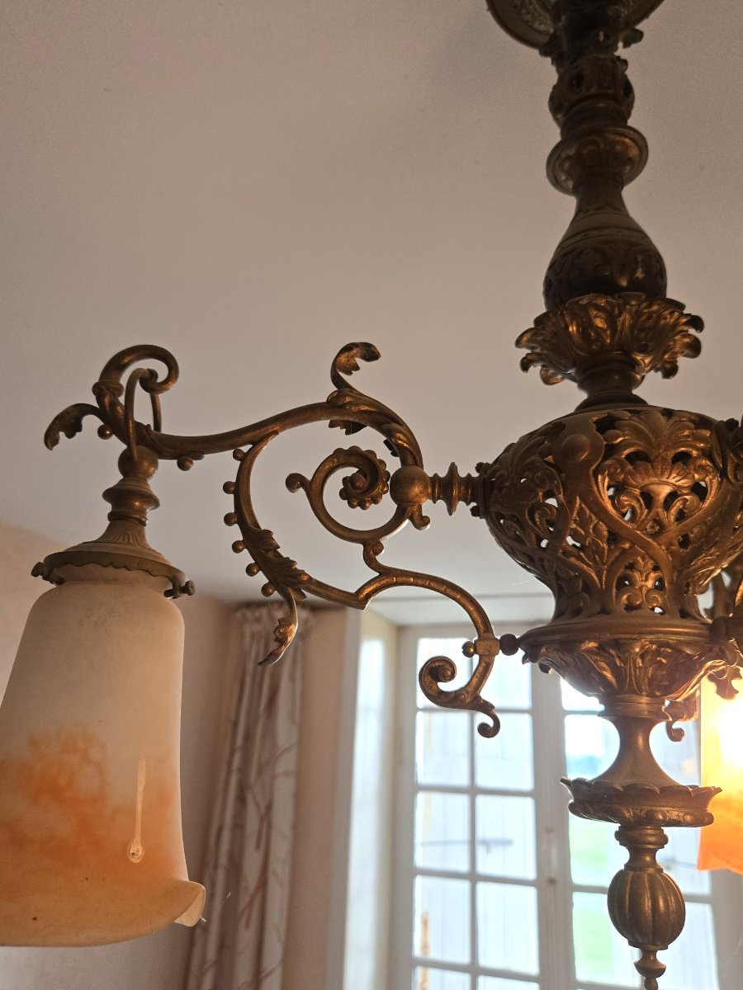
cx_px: 372
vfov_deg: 73.9
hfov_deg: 58.9
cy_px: 495
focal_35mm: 23
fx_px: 658
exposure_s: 1/100
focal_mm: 5.4
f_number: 1.8
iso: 160
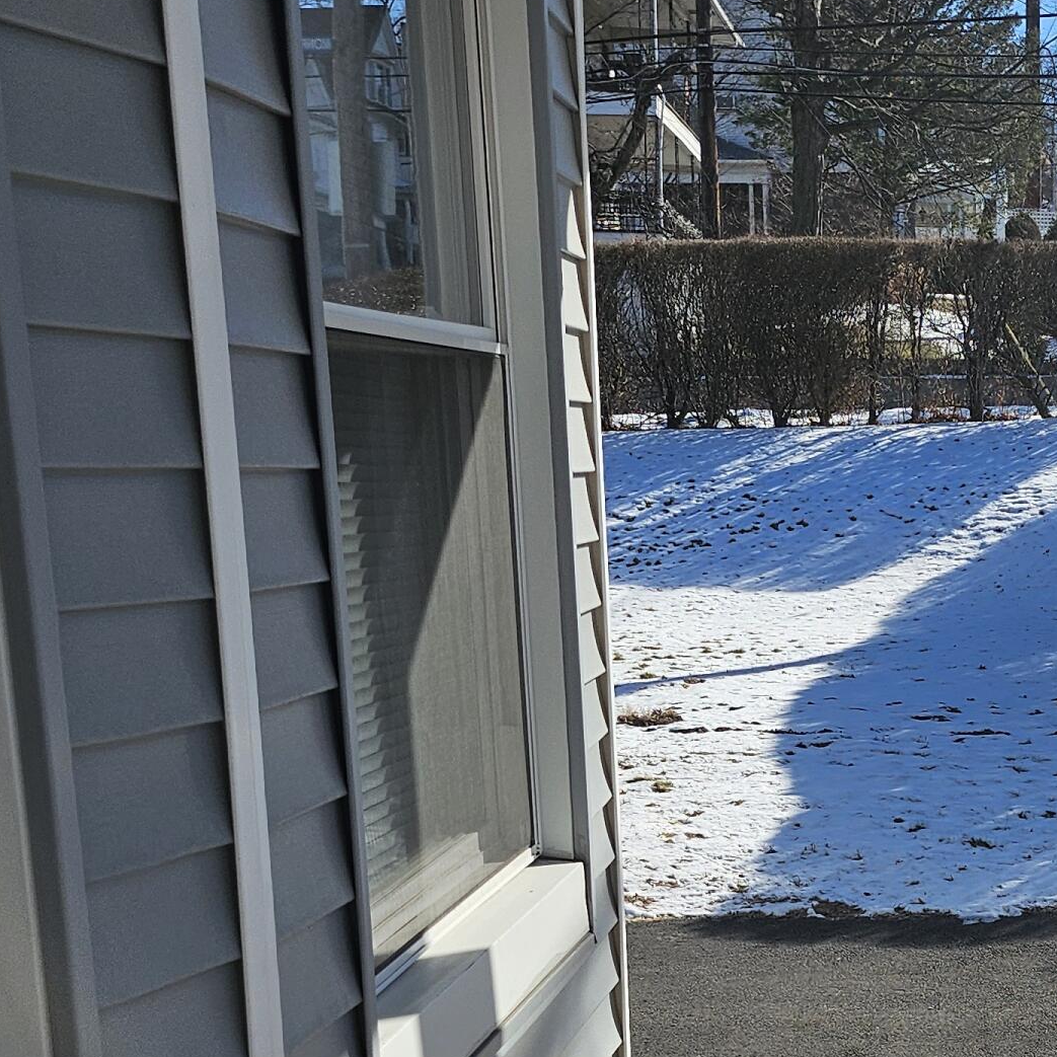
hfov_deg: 26.8
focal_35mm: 61
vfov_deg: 27.5
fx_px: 2107
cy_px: 865
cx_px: 1031
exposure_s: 1/4256
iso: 50
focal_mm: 5
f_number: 1.8
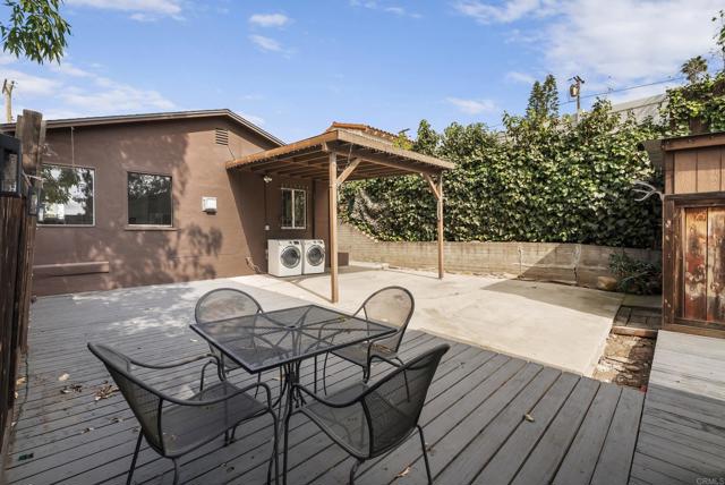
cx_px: 362
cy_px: 242
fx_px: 323
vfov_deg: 73.9
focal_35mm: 16
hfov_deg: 96.7
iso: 500
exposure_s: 1/320
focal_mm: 16
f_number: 8
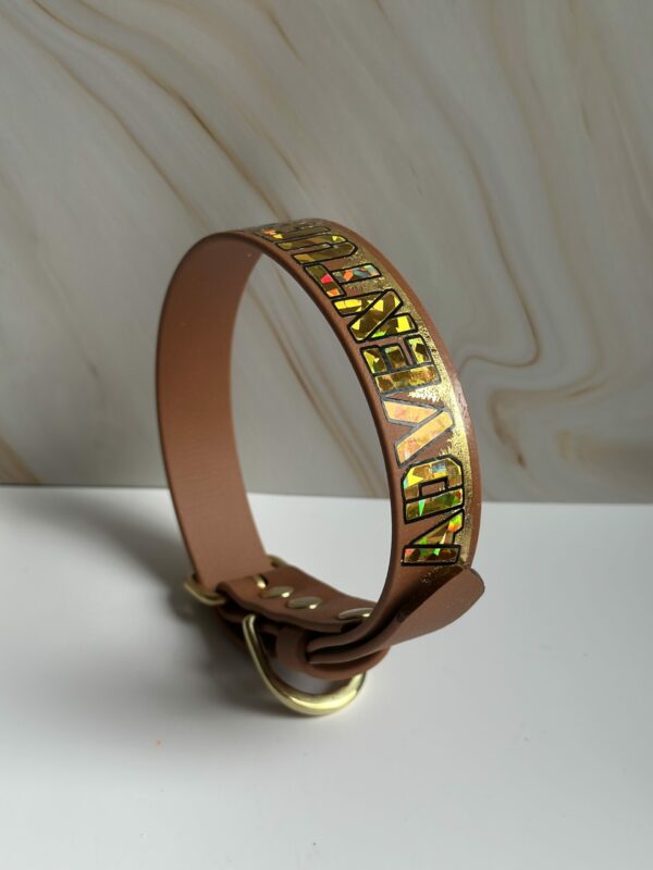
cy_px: 435
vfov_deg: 39.7
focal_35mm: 48
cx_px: 326
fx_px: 1207
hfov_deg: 30.3
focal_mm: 6.86
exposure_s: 1/255
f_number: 1.78
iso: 80
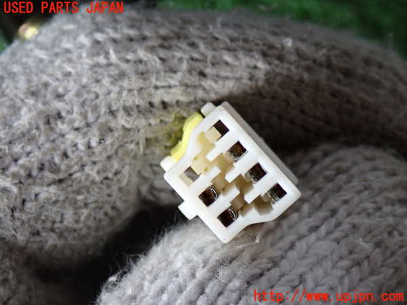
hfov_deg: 25.3
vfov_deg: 19.1
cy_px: 152
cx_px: 204
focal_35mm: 77
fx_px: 905
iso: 500
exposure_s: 1/80
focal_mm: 13.65
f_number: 4.1
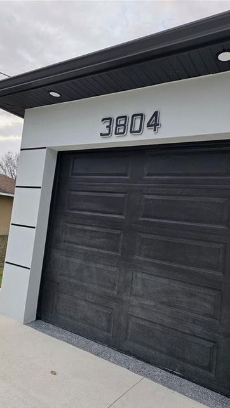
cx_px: 129
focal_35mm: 26
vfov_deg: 71.9
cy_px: 211
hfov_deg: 44.3
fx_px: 282
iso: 125
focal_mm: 6.25
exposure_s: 1/180
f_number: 1.7
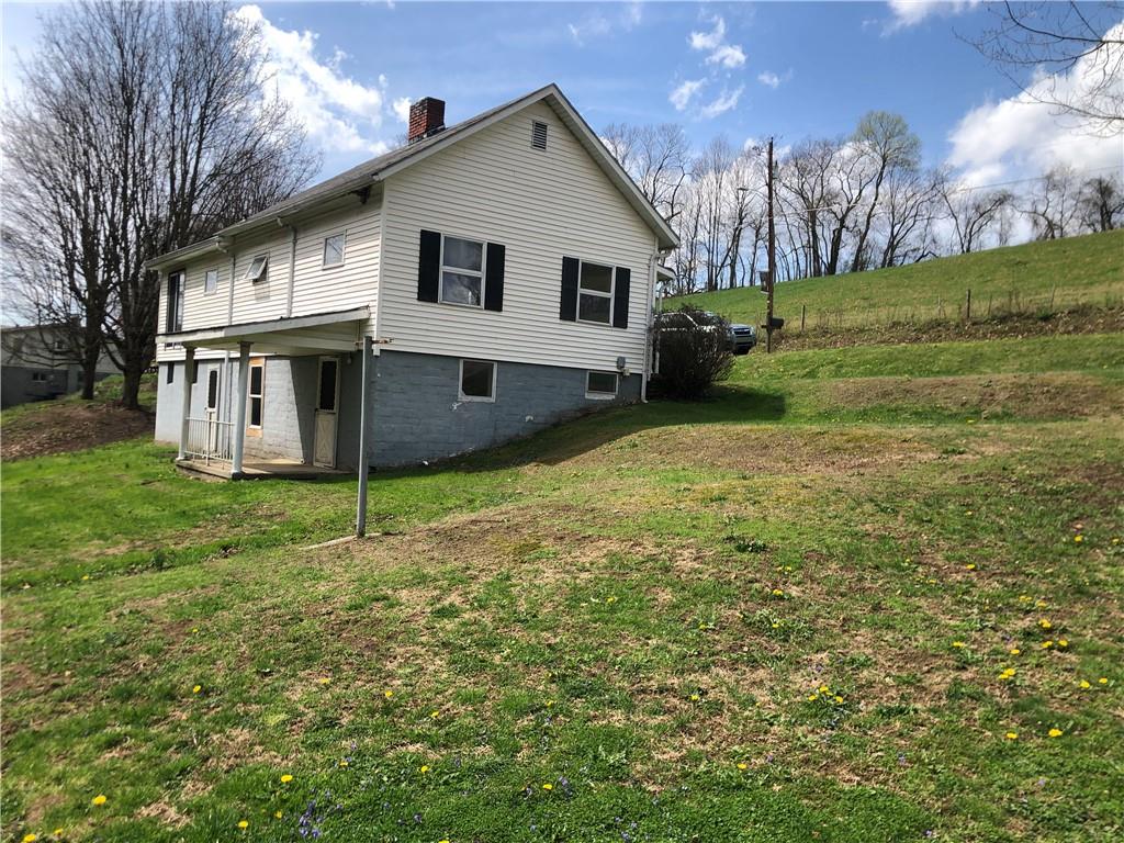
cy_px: 422
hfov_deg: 63.4
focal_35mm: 28
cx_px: 562
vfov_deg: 49.7
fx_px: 909
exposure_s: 1/1429
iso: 20
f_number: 1.8
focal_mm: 3.99
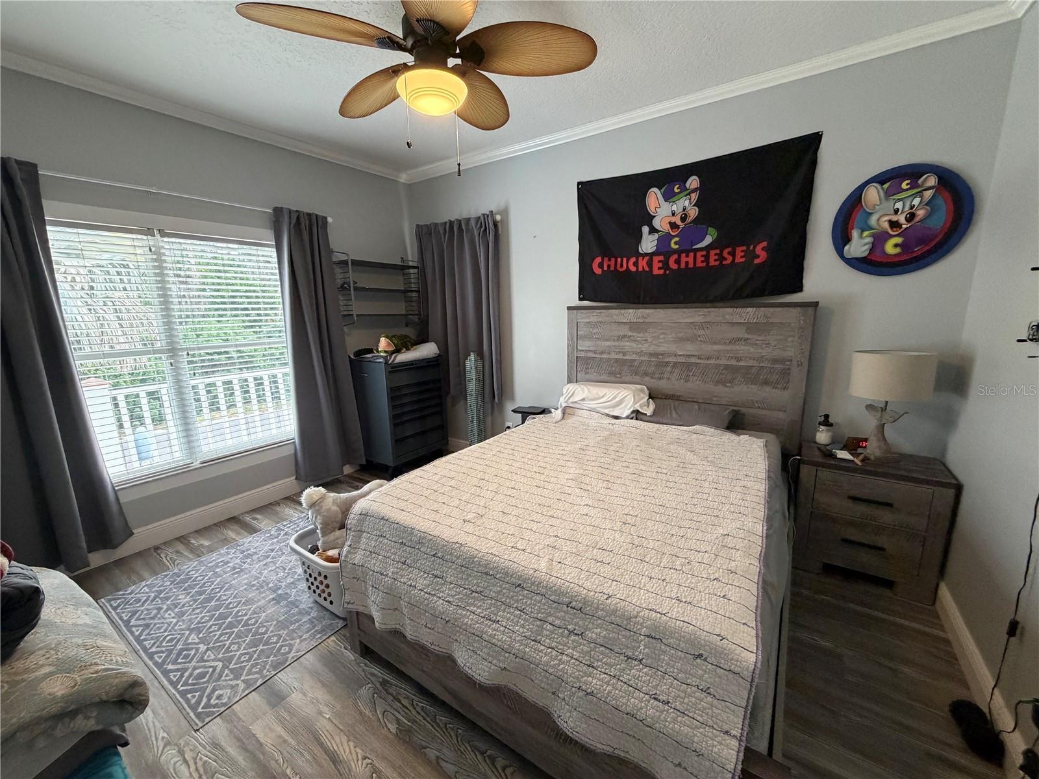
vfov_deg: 85.7
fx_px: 420
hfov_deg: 102.1
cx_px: 520
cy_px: 390
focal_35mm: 14
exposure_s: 1/65
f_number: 2.2
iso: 320
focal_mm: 2.22
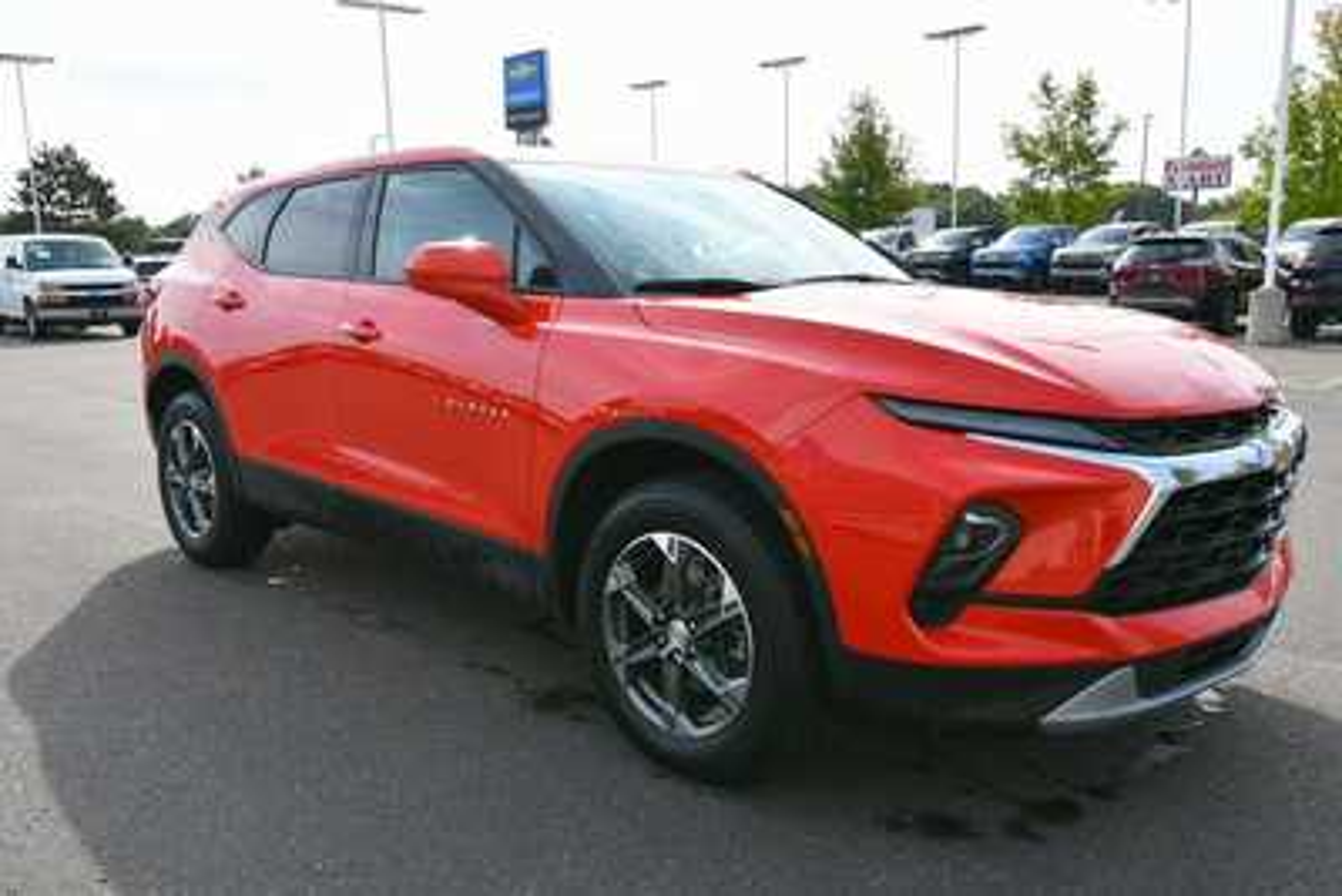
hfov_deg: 61.9
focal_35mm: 30
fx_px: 1119
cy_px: 448
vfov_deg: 43.6
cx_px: 671
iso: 125
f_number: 8
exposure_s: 1/250
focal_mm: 20
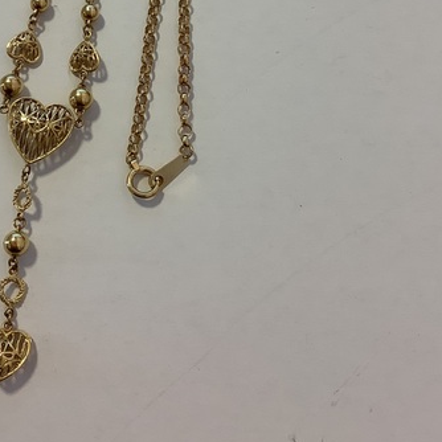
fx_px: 852
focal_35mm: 59
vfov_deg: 28.2
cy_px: 67
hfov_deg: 28.8
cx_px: 134
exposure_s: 1/100
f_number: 2.4
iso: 80
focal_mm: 3.3
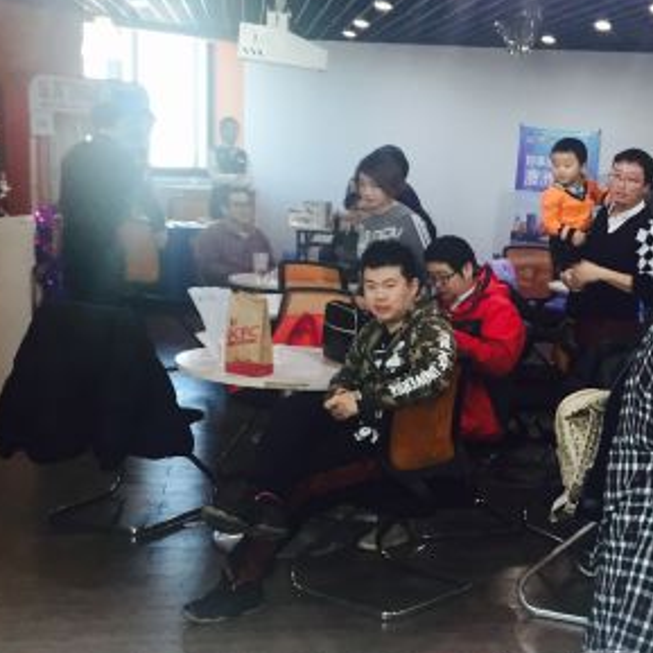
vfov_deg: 27.6
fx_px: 1323
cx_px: 630
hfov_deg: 26.5
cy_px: 412
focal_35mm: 62
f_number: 2.2
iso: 100
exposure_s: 1/33
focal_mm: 4.15
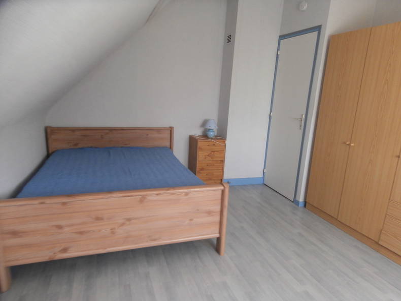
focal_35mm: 24
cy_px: 150
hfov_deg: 71.6
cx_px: 200
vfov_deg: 56.8
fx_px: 278
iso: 200
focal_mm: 4.2
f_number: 3
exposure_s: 1/30
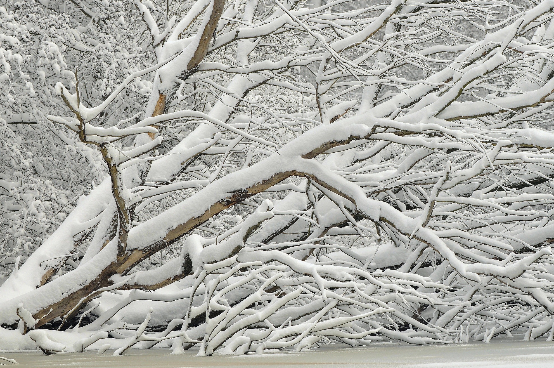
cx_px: 331
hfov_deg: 3.8
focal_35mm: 545
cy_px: 146
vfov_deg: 2.5
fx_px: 8376
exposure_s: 1/250
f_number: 6.3
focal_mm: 300
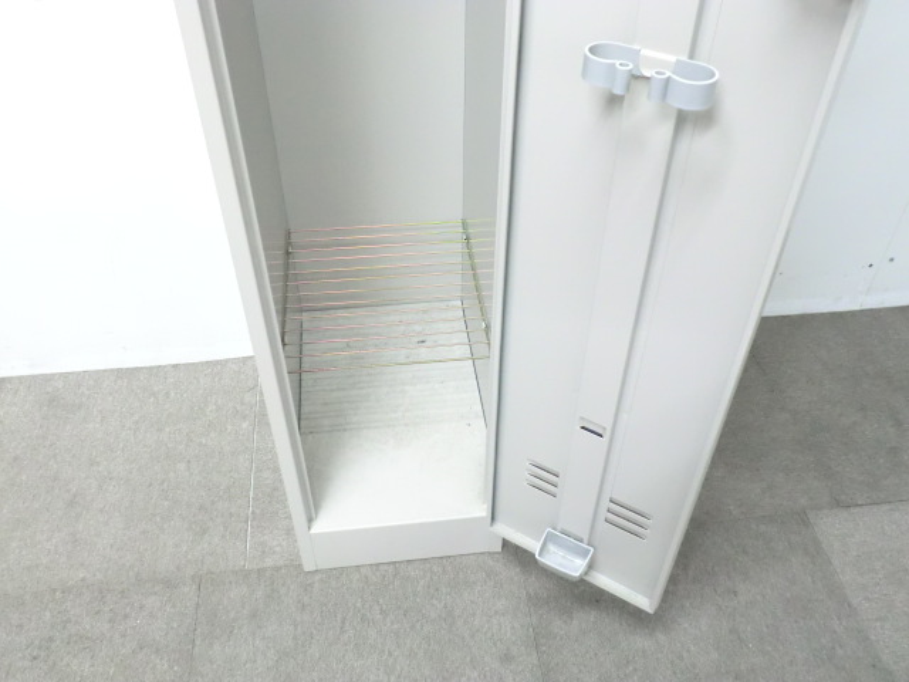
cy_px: 341
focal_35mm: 32
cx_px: 454
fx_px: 840
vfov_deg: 44.2
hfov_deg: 56.8
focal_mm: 5.8
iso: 800
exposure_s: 1/30
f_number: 3.5
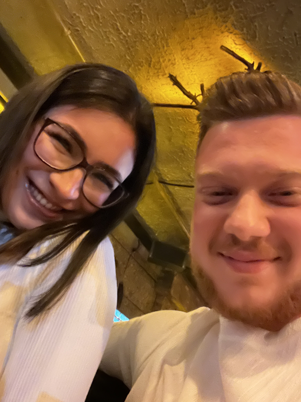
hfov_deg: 46.8
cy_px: 201
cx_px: 150
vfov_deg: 60.0
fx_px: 348
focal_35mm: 30
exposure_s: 1/14
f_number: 2.2
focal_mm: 2.71
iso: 2000
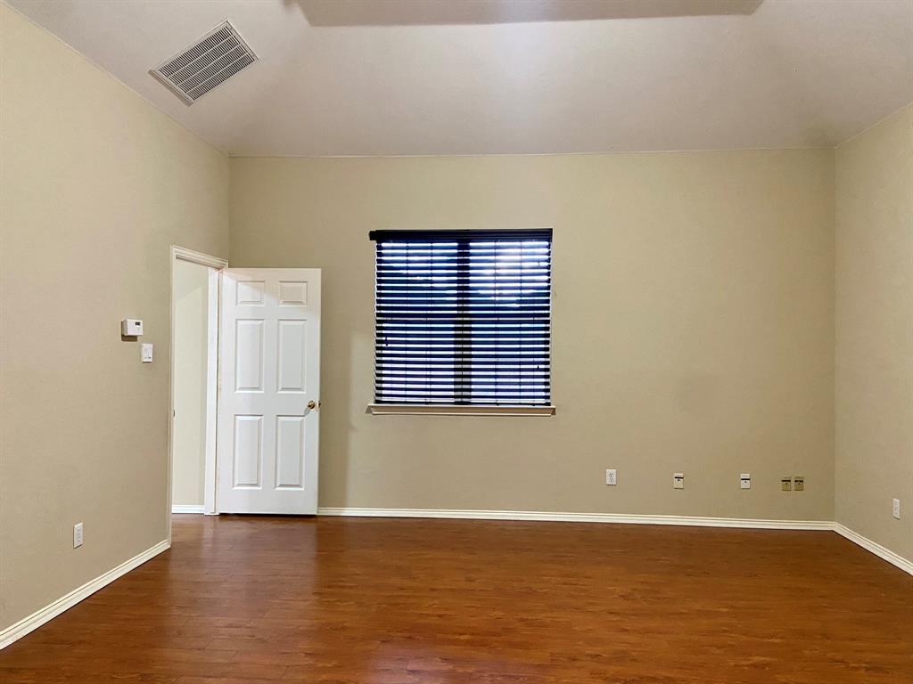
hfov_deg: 67.3
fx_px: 686
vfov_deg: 53.1
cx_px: 456
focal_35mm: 26
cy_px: 342
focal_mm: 4.25
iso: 500
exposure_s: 1/60
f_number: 1.8
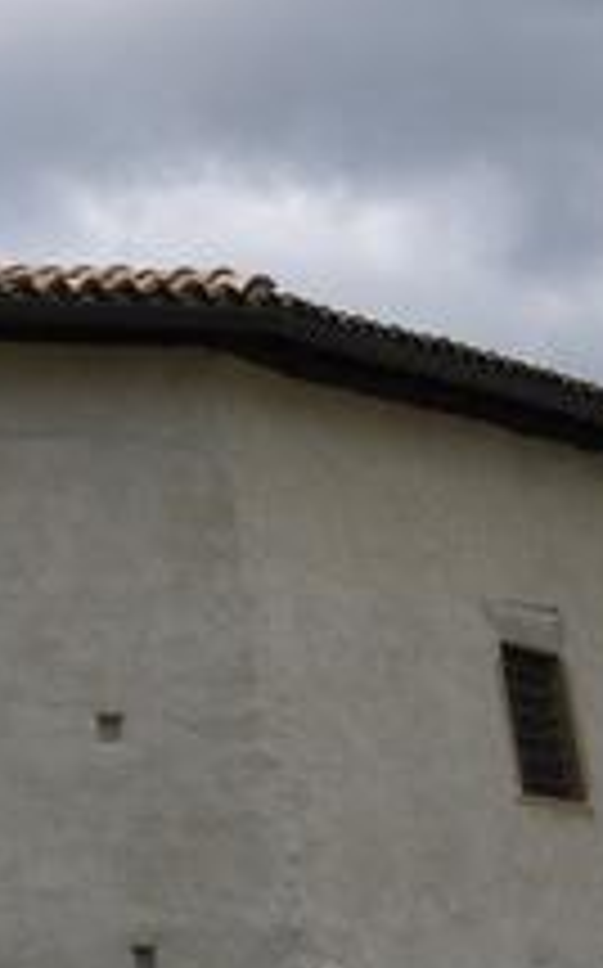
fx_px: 3715
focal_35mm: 141
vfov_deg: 14.8
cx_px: -1262
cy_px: 216
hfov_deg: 7.9
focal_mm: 22
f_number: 11
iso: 400
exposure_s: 1/500
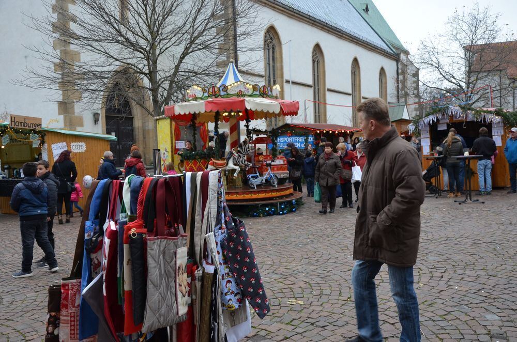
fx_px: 516
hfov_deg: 53.2
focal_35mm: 36
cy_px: 171
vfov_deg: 36.7
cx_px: 258
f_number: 5.6
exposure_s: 1/125
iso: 400
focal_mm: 24
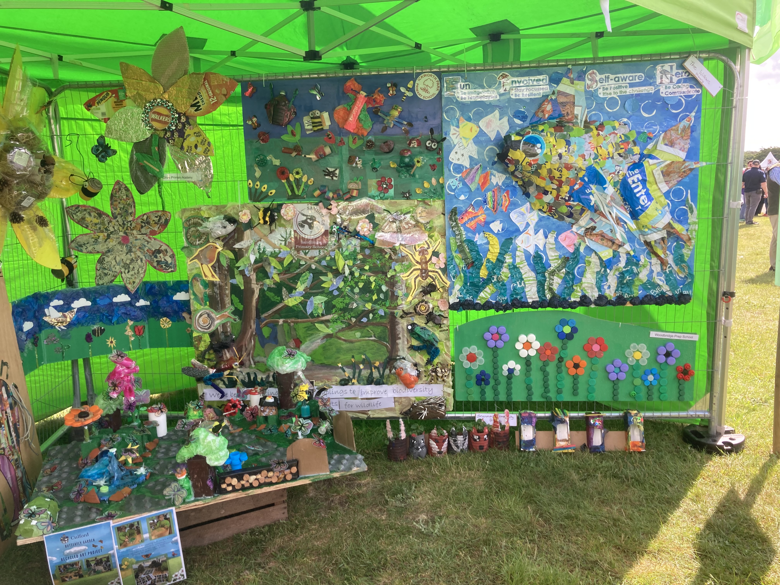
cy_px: 292
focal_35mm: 28
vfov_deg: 49.7
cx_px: 390
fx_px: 631
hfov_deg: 63.4
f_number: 1.8
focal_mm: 3.99
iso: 20
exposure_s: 1/340
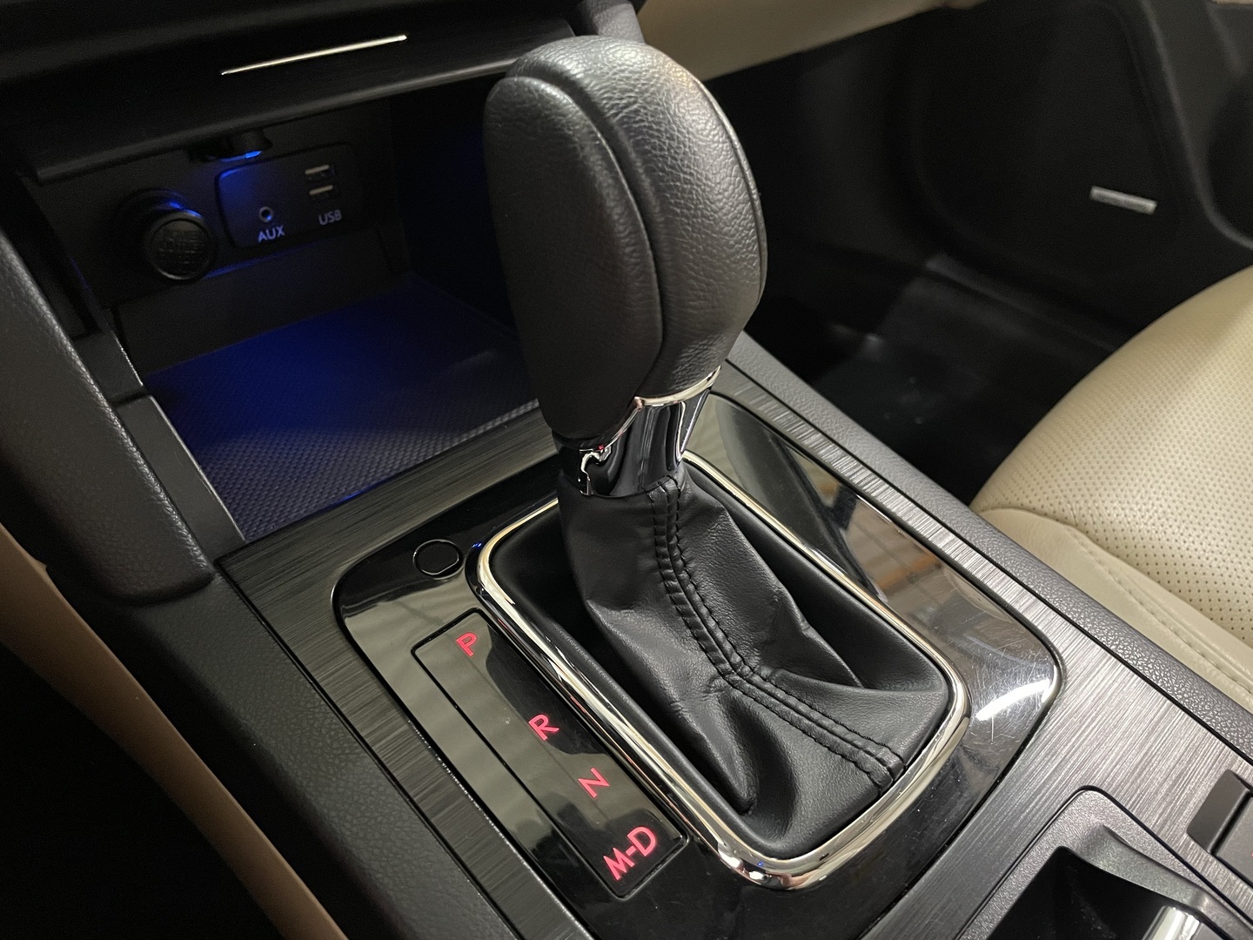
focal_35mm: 26
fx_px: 941
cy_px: 470
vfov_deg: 53.1
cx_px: 626
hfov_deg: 67.3
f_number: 1.6
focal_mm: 4.2
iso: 640
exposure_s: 1/28
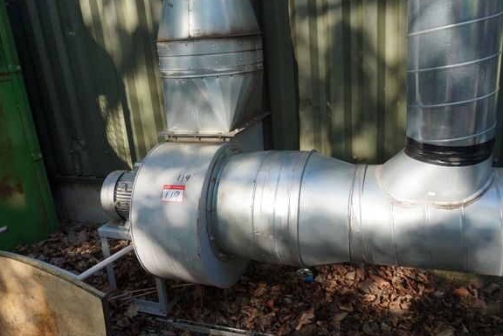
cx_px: 250
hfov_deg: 61.9
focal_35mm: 30
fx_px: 419
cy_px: 177
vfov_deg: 43.6
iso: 100
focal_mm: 16
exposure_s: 1/200
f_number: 5
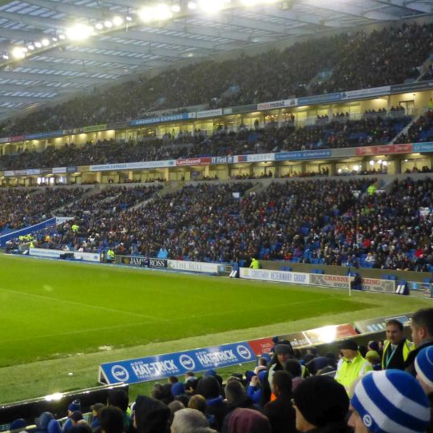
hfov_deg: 35.6
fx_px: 665
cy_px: 129
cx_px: 136
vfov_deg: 35.5
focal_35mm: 47
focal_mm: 4.3
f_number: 3.3
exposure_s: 1/100
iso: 800
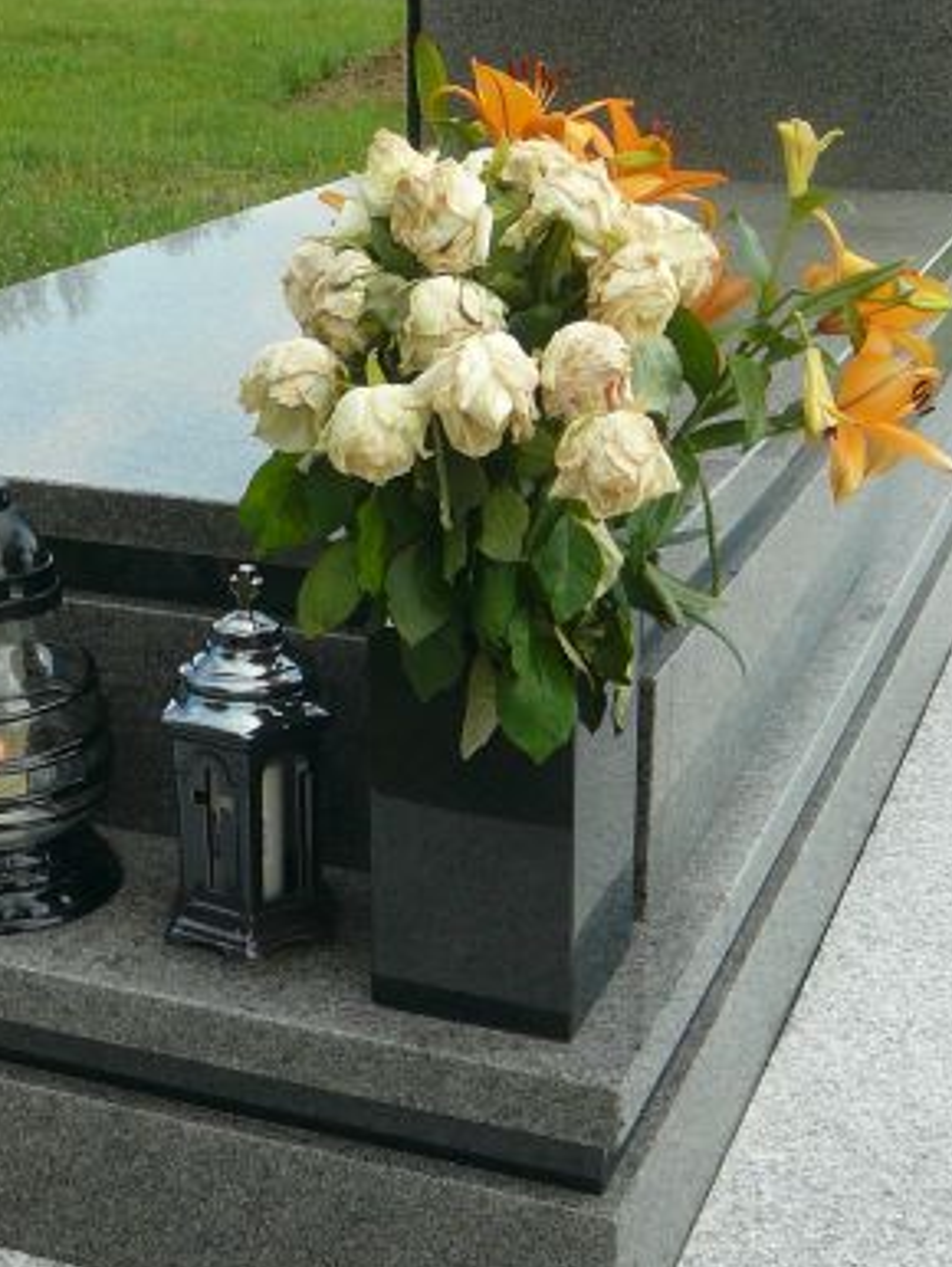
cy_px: 414
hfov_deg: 25.3
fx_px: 2124
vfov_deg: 32.9
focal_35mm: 58
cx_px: 450
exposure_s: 1/640
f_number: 2.8
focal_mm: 5.2
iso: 80
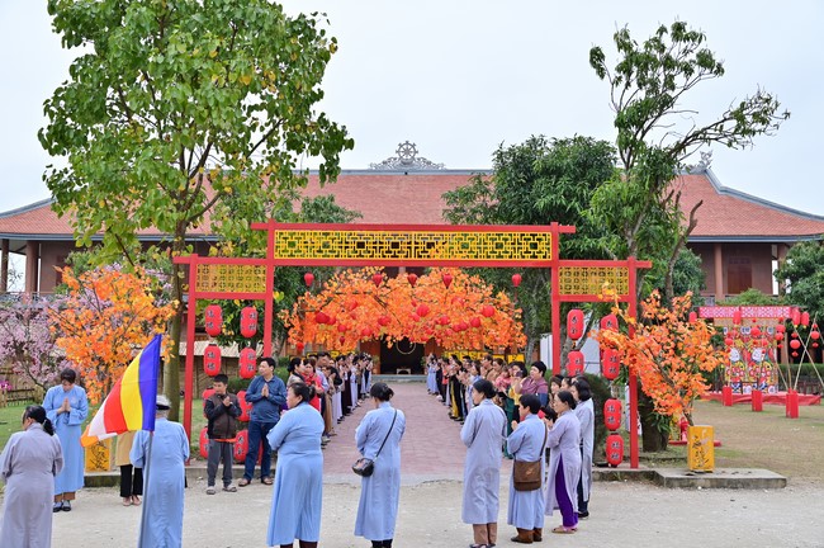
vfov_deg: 35.0
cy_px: 274
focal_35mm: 38
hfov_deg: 50.7
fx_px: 869
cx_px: 412
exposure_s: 1/500
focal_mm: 38
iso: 160
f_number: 6.3
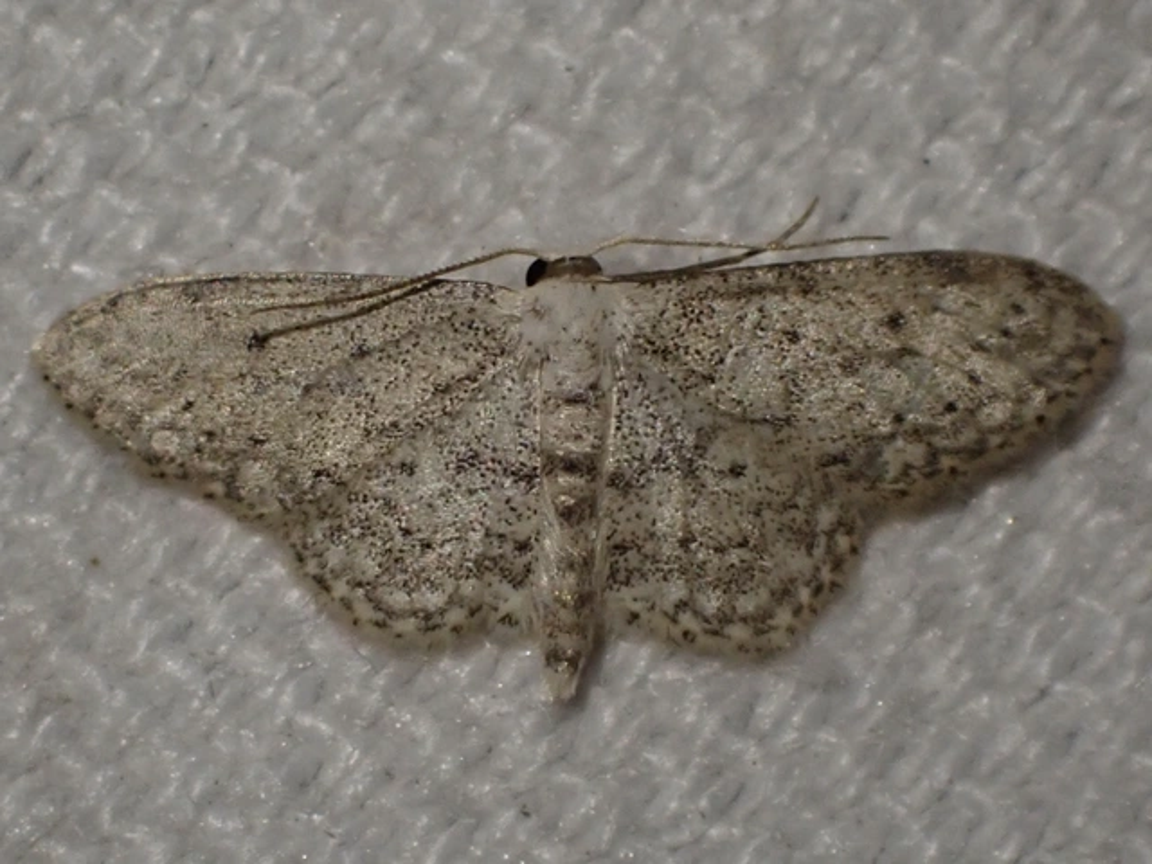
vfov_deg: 14.8
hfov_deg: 19.6
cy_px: 432
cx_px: 576
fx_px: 3328
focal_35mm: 100
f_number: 4.9
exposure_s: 1/200
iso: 500
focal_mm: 18
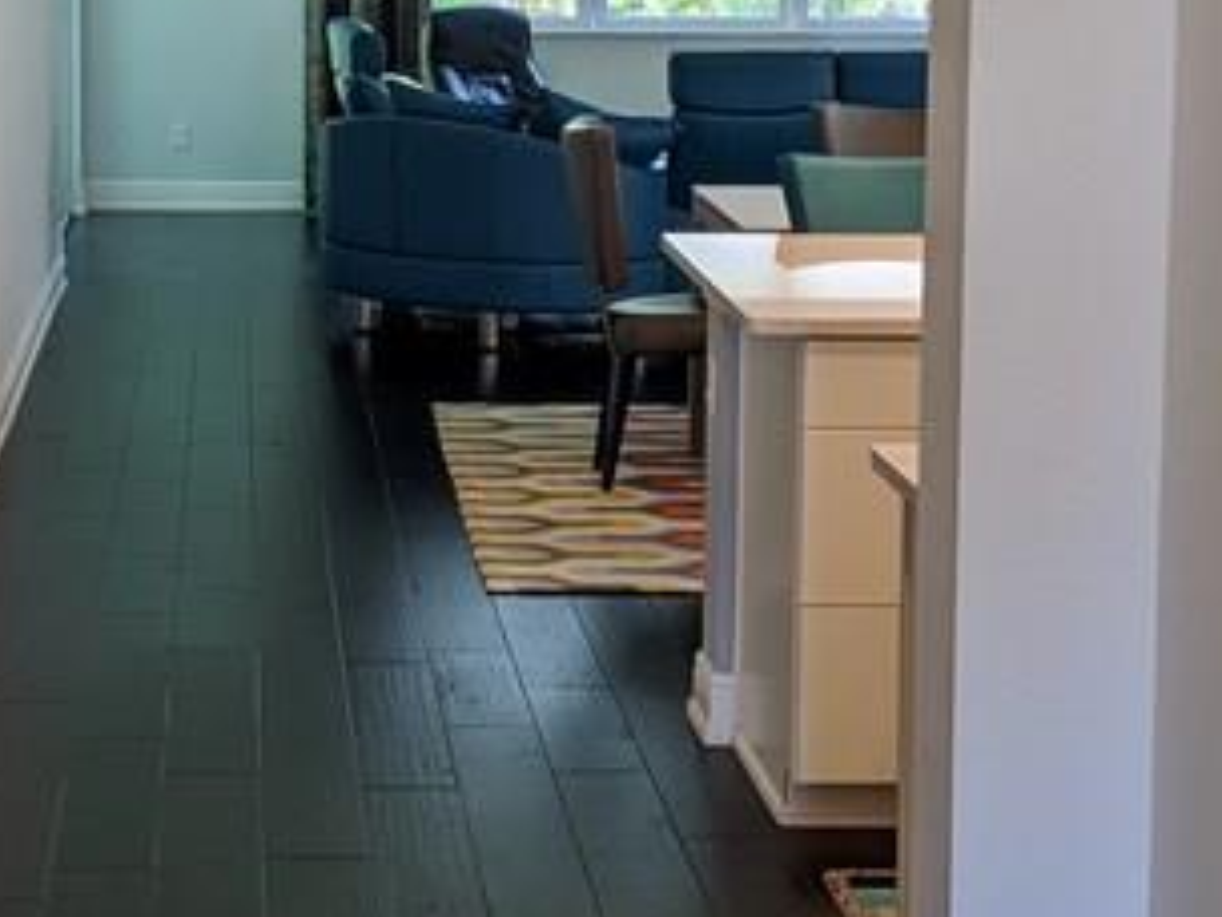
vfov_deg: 16.2
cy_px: 221
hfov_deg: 21.3
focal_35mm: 91
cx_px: 293
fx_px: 3212
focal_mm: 4.38
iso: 75
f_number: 1.73
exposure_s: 1/60
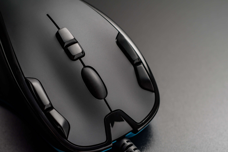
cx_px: 114
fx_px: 539
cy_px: 76
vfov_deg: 16.1
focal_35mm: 85
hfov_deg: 23.9
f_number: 7.6
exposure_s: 1/200
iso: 100
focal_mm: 85
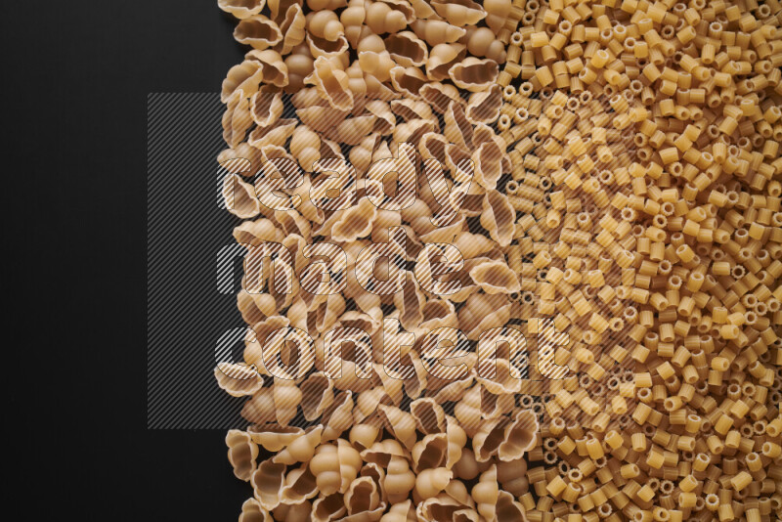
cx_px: 391
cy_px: 261
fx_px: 1086
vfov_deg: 27.0
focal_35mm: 50
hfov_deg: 39.6
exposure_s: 1/100
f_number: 8
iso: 160
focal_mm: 50
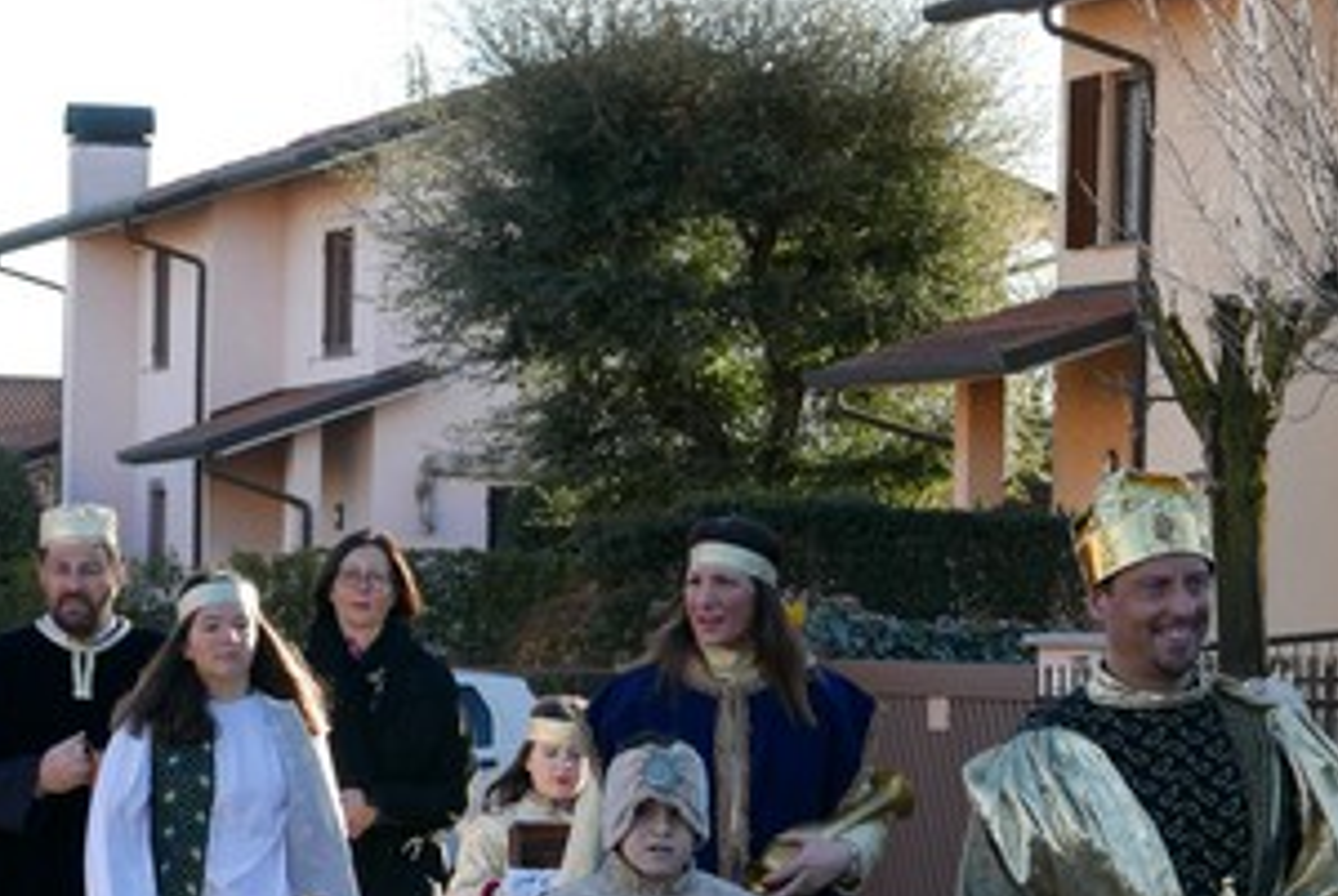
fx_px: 5955
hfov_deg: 12.8
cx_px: 517
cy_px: 834
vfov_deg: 8.6
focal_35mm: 160
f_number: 5.6
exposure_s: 1/160
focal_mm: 34
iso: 200
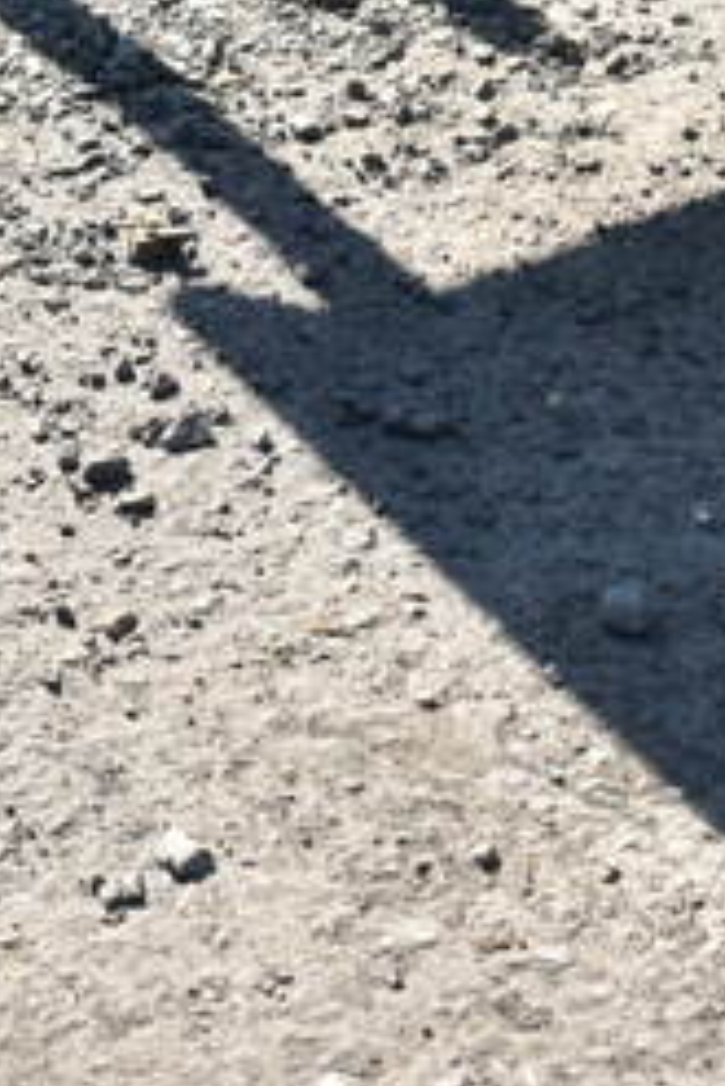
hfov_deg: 8.0
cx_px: 404
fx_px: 5184
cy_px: -350
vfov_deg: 11.6
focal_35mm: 172
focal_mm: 31
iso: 100
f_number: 6.3
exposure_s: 1/160
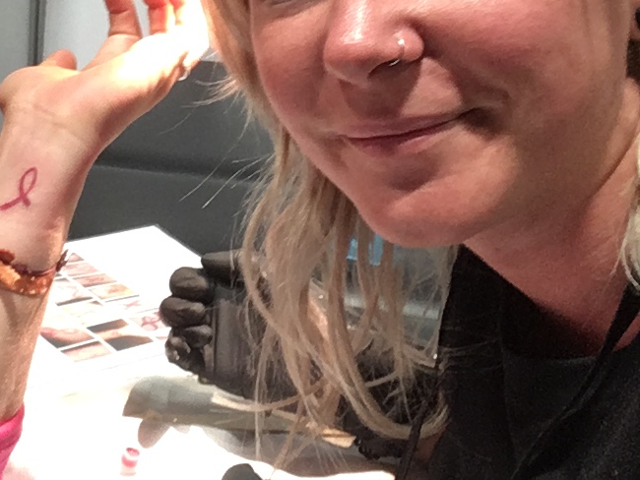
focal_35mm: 61
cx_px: 166
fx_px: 1128
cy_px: 140
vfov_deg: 23.9
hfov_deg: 31.2
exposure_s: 1/33
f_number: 2.4
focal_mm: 2.15
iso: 125
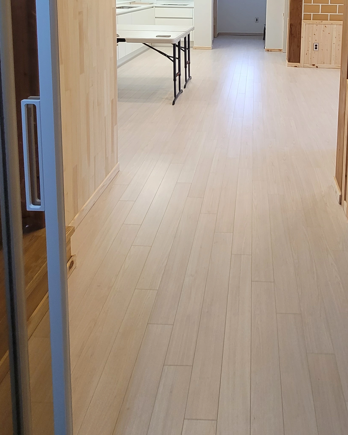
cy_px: 20
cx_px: 251
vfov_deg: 55.7
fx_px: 322
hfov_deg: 54.7
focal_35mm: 25
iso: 125
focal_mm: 2.2
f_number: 2.2
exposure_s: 1/60
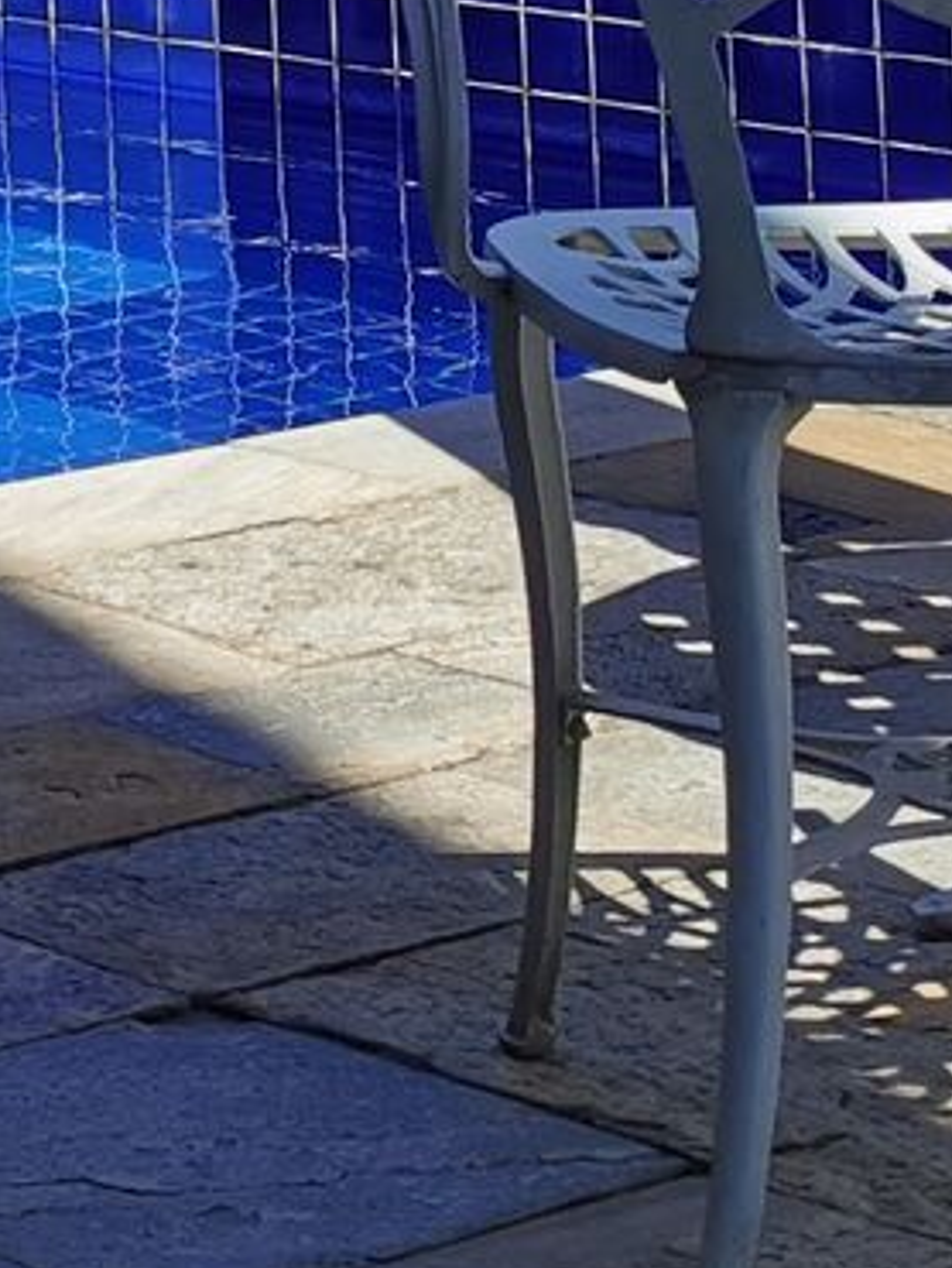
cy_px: -877
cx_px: -1157
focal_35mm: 140
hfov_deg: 9.6
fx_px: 5128
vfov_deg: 13.0
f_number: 1.6
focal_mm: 5.56
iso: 50
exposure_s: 1/4831
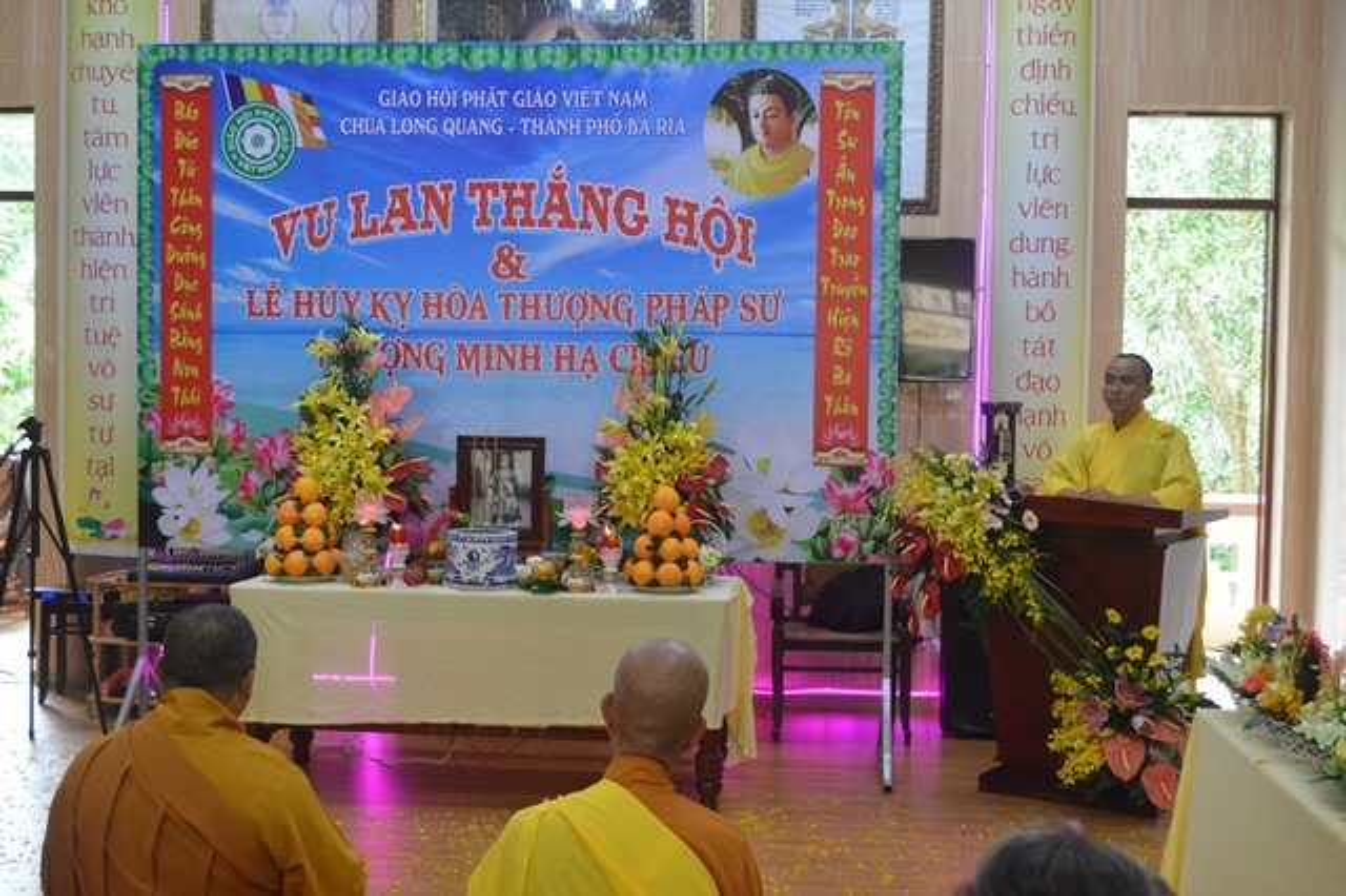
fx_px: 1626
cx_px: 673
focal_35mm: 44
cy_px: 448
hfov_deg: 45.0
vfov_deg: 30.8
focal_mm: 29
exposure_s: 1/250
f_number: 4.5
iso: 3200
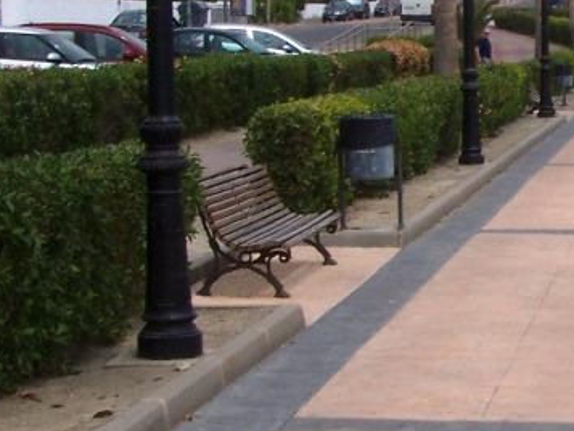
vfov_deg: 12.6
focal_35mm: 118
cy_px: 192
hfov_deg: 16.0
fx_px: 1957
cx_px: 688
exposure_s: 1/1000
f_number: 5.6
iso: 80
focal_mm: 6.3
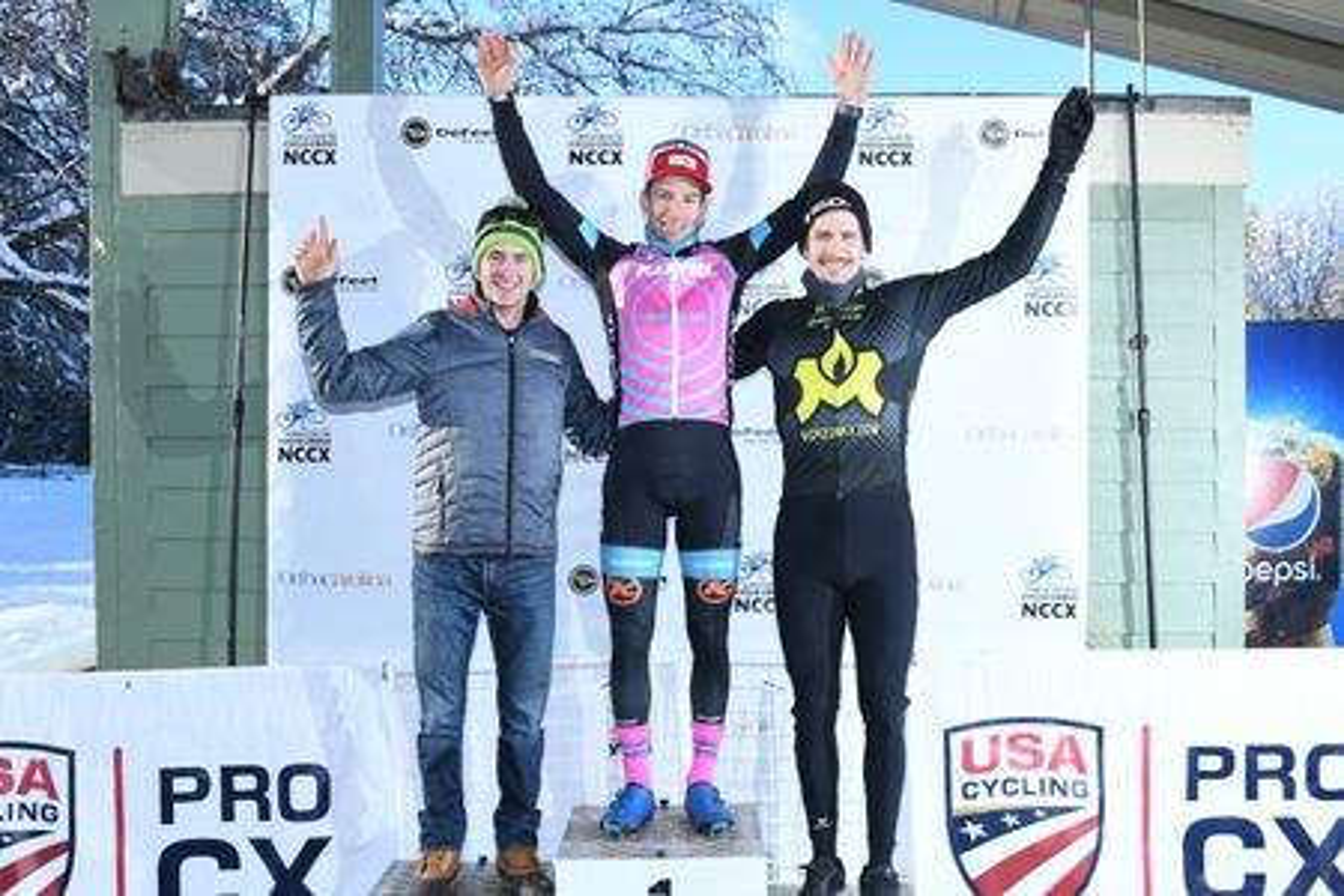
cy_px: 448
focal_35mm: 35
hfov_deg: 54.4
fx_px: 1307
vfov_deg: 37.9
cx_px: 672
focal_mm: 35
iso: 200
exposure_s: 1/250
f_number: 6.3
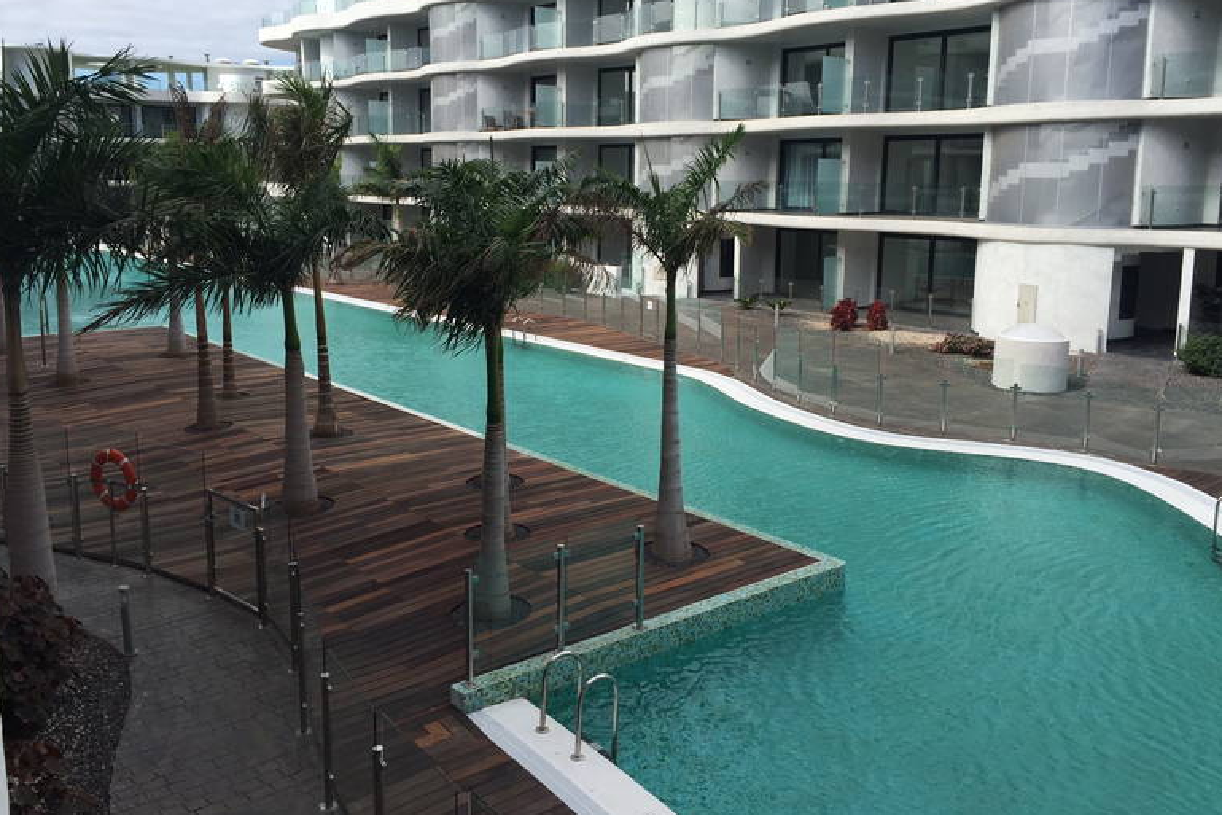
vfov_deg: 42.3
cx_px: 611
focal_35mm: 31
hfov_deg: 60.3
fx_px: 1052
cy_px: 361
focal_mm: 4.15
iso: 32
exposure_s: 1/1464
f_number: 2.2
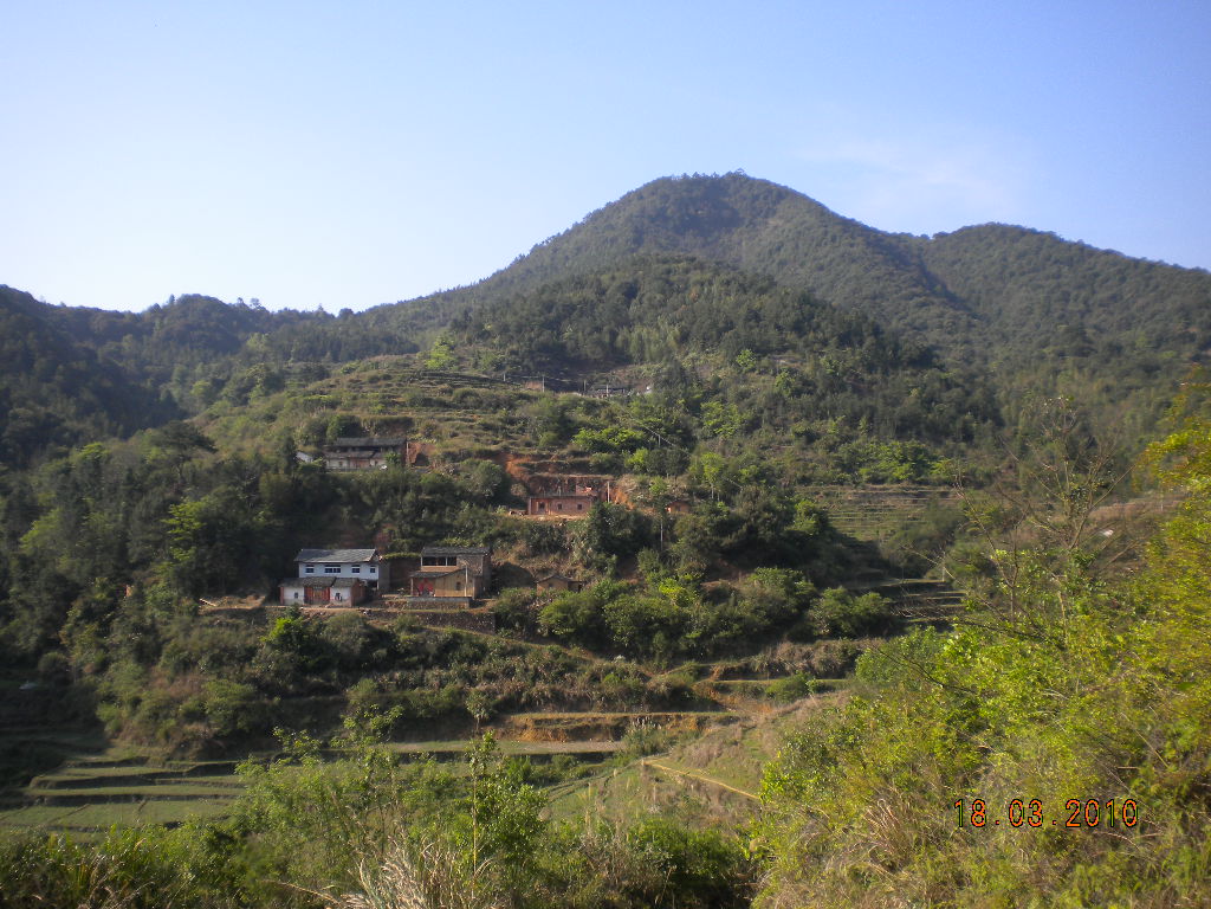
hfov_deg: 52.6
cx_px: 606
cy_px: 454
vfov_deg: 40.7
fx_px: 1224
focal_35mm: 35
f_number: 4.6
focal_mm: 6.3
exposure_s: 1/344
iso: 80
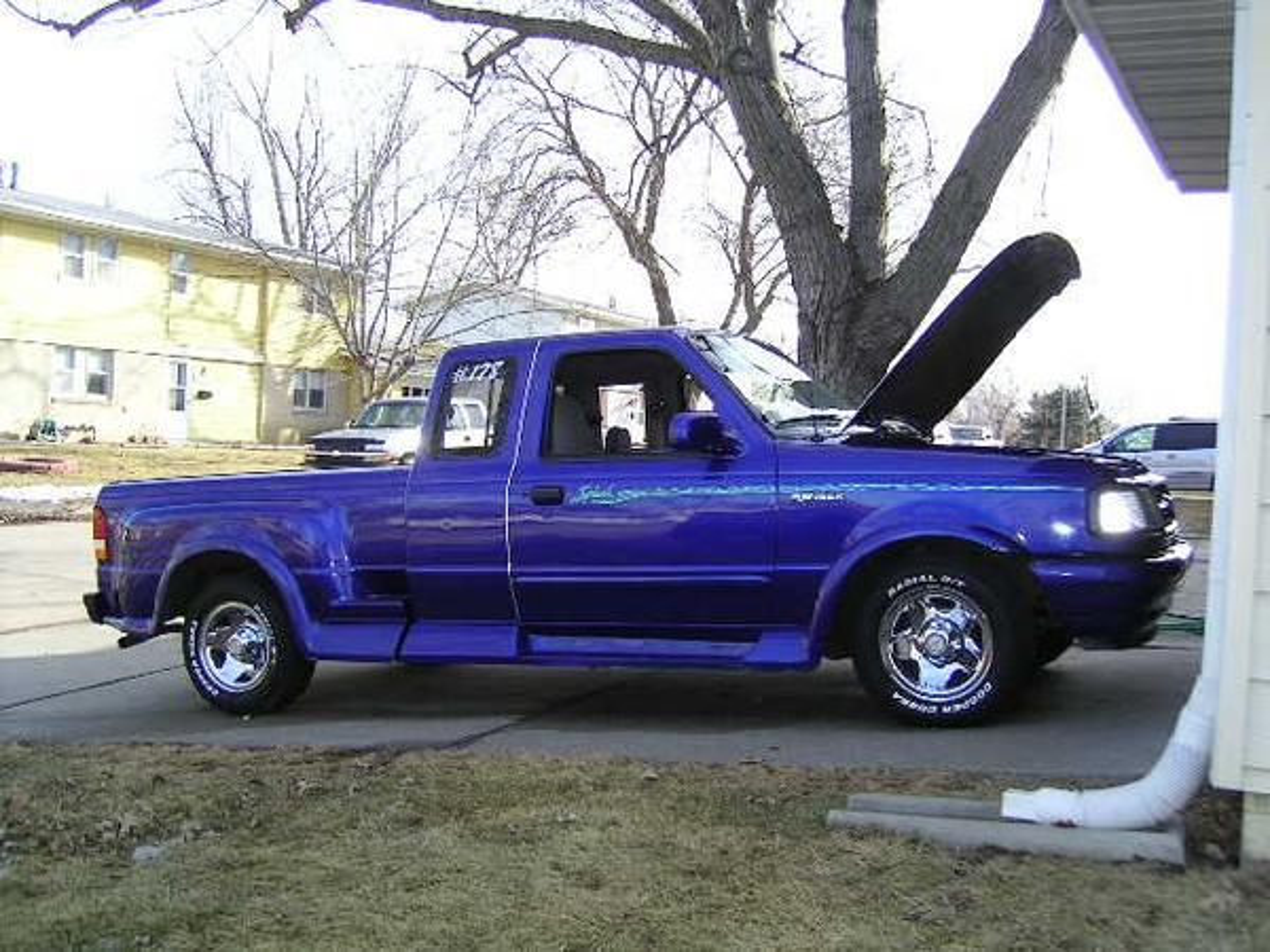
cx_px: 635
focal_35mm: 37
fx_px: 1357
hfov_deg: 50.1
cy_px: 476
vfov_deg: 38.7
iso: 71
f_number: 2.9
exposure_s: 1/357
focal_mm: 5.8
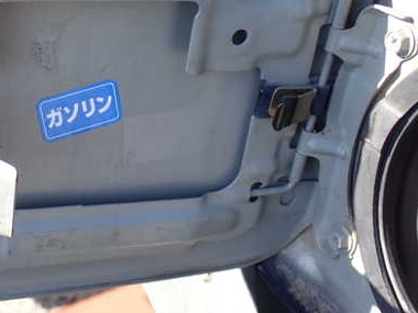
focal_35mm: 79
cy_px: 135
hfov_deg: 24.5
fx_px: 954
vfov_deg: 18.7
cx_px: 116
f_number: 4.5
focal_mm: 9.01
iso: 100
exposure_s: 1/125
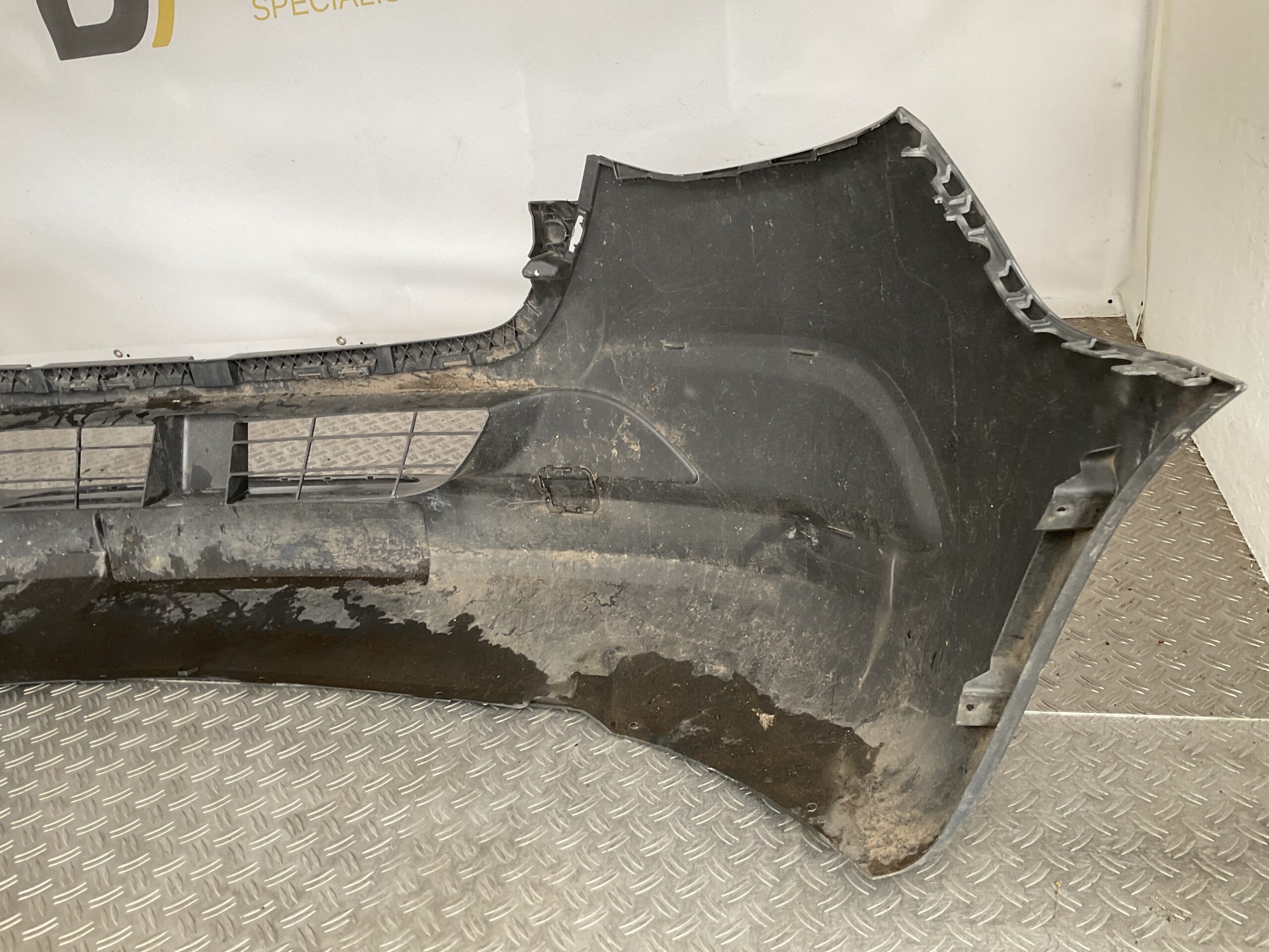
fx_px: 1063
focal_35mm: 29
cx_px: 634
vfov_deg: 48.2
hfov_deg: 61.7
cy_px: 476
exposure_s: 1/50
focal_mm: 3
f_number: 1.8
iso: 50
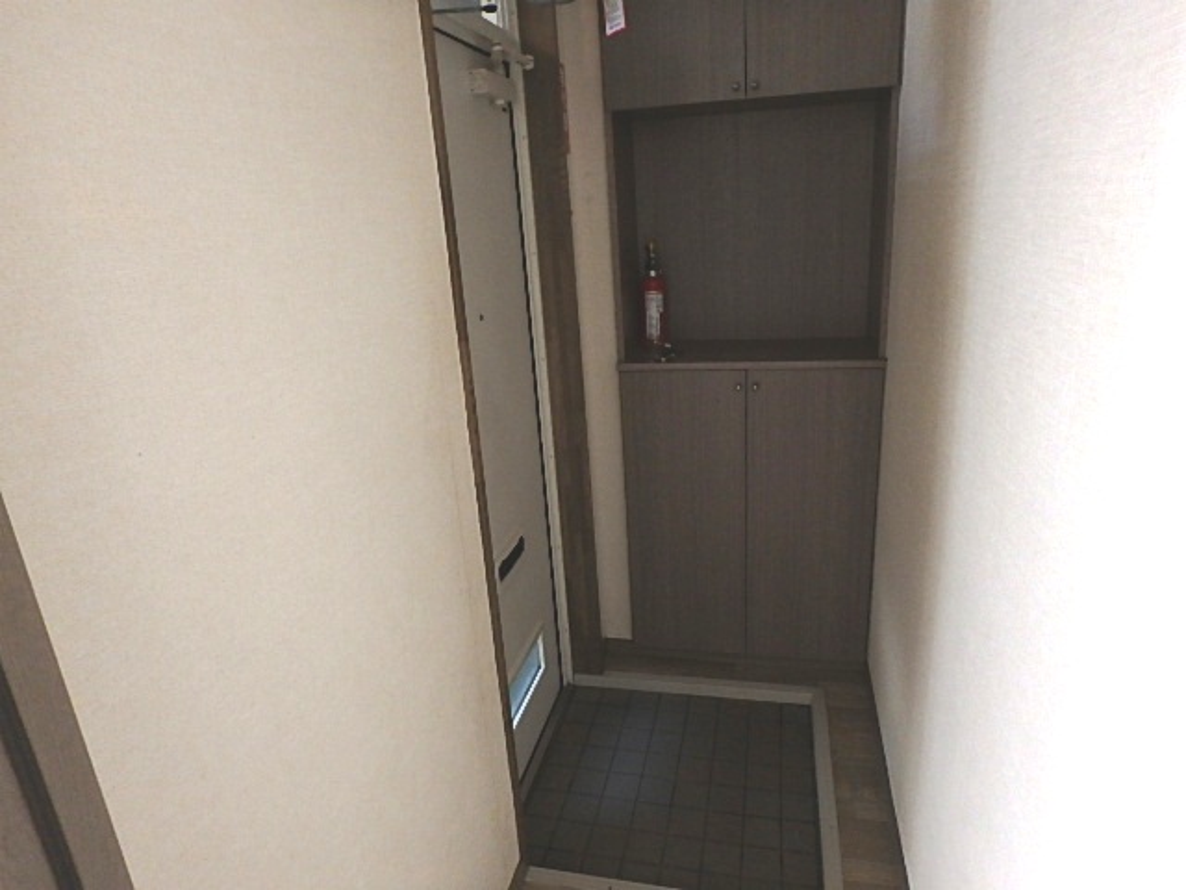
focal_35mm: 21
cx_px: 593
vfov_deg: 63.4
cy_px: 445
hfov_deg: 79.0
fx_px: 719
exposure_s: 1/30
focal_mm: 3.7
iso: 320
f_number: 3.5
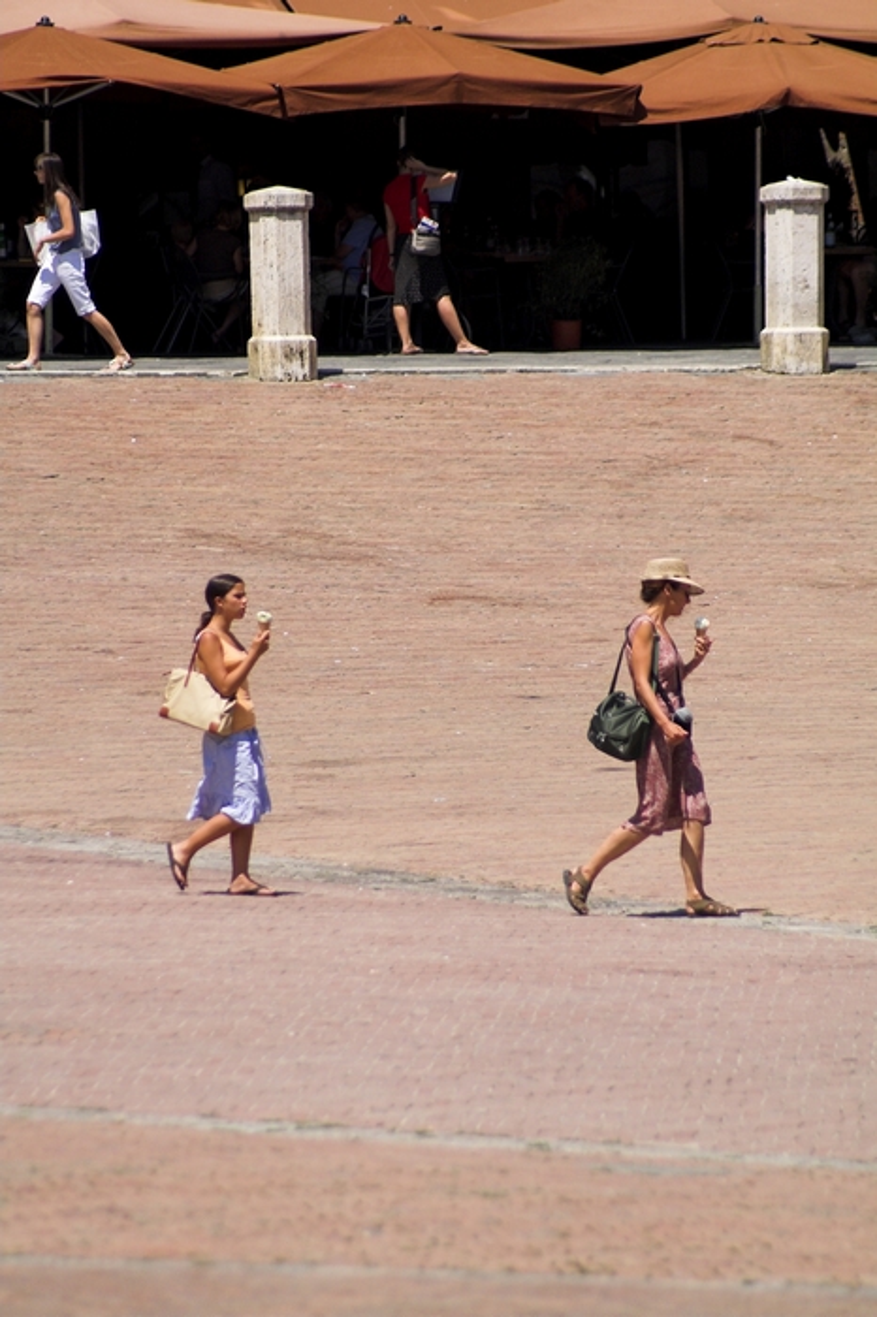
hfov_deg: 3.7
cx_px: 438
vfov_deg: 5.5
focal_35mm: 375
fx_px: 13716
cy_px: 658
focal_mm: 250
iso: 200
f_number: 6.3
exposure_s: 1/2500
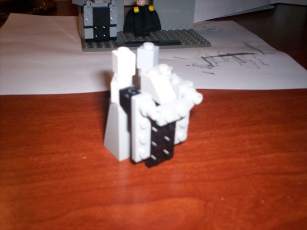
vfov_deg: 39.7
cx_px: 154
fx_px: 319
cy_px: 115
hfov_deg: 51.4
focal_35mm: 36
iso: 140
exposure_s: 1/240
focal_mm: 6
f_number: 4.5
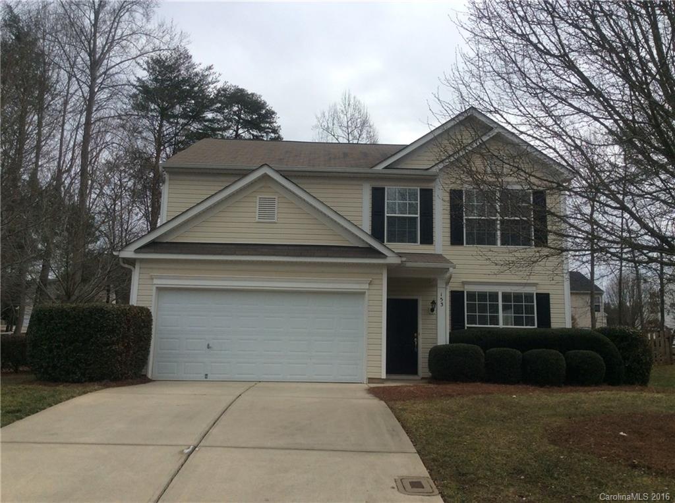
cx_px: 338
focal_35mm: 32
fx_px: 623
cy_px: 252
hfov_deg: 56.9
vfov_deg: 44.0
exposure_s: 1/1395
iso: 32
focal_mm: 3.3
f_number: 2.4
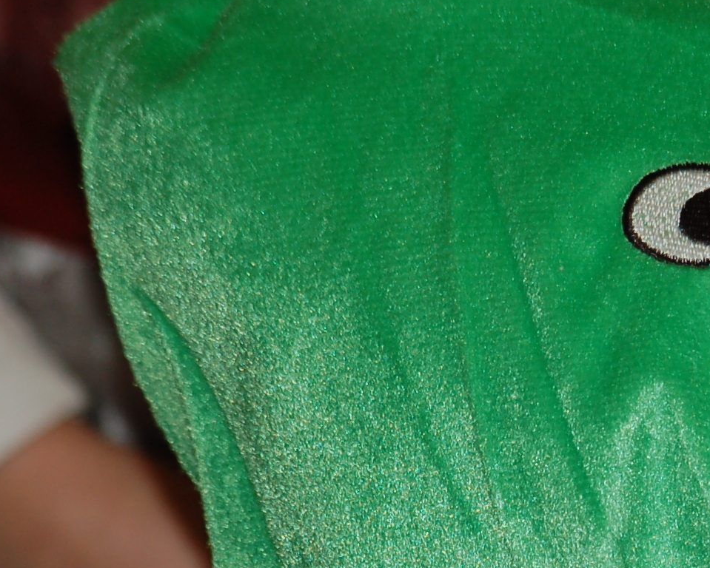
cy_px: 518
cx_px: 1011
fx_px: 9271
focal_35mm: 441
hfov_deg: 4.4
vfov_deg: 3.5
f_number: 5.6
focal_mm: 100
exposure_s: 1/125
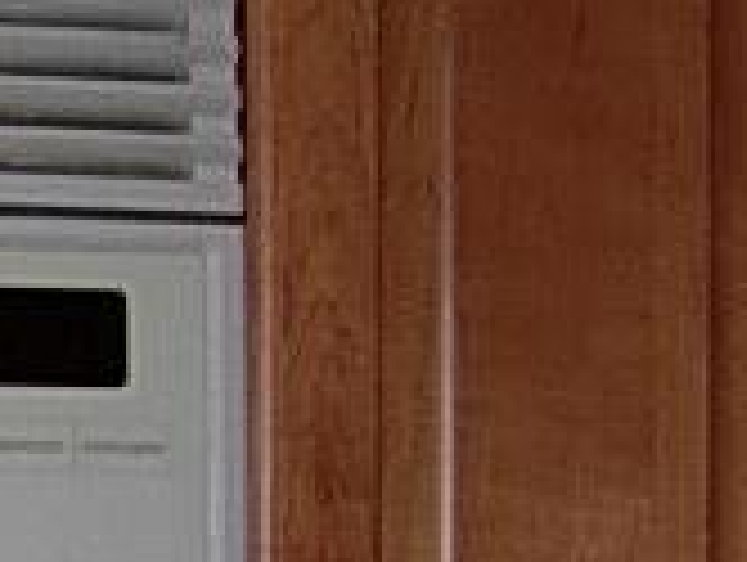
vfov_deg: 6.6
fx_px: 4798
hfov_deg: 7.9
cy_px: 967
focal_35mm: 222
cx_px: -1341
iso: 50
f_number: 2.7
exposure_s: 1/45.2
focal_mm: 7.5
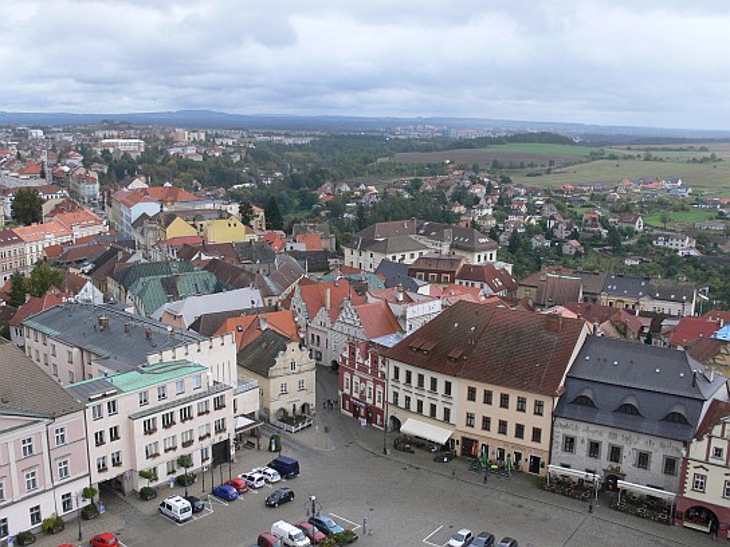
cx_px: 365
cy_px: 274
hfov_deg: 52.6
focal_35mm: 35
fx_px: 738
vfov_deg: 40.7
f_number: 5.6
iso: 100
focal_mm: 7.4
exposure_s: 1/200
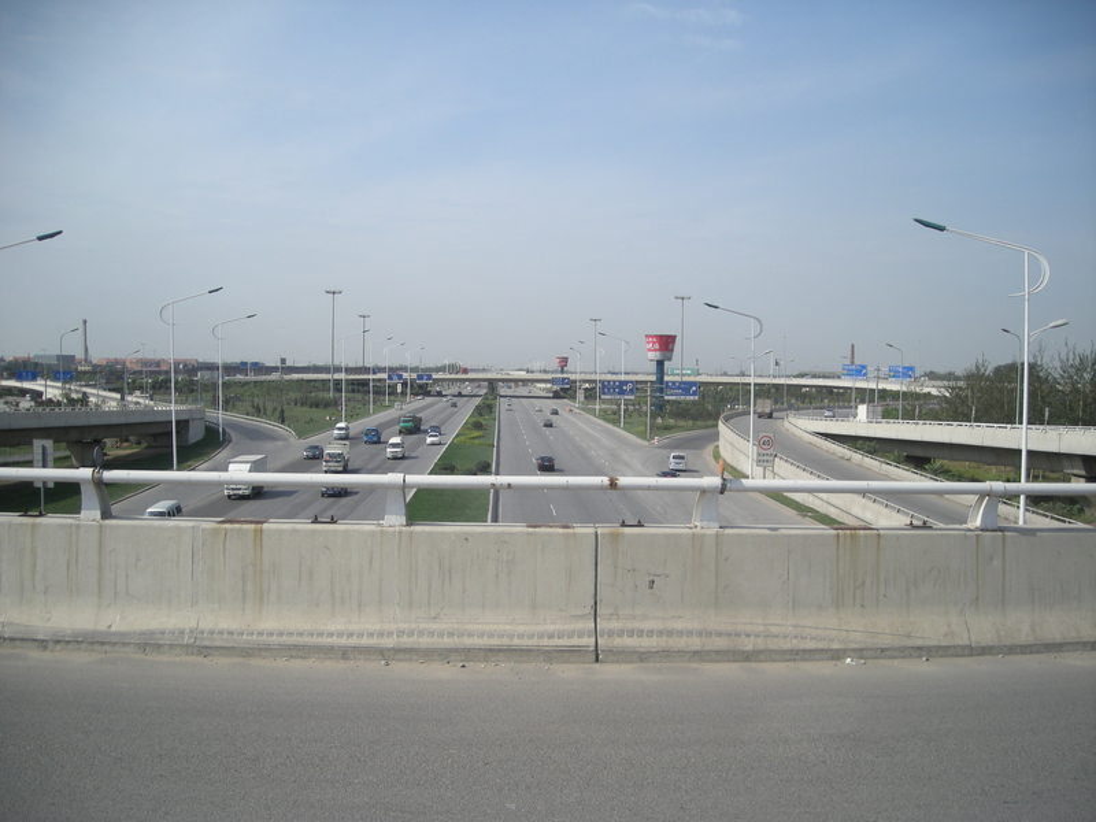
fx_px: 1108
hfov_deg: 52.6
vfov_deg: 40.7
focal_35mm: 35
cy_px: 411
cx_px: 548
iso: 50
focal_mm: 5.7
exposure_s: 1/276
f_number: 5.7
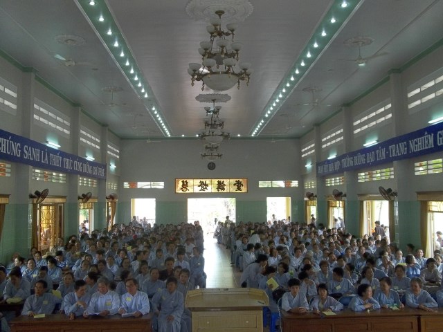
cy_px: 166
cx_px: 222
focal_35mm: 36
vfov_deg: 39.7
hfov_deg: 51.4
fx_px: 461
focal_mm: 6.5
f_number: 3.1
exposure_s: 1/80
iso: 160
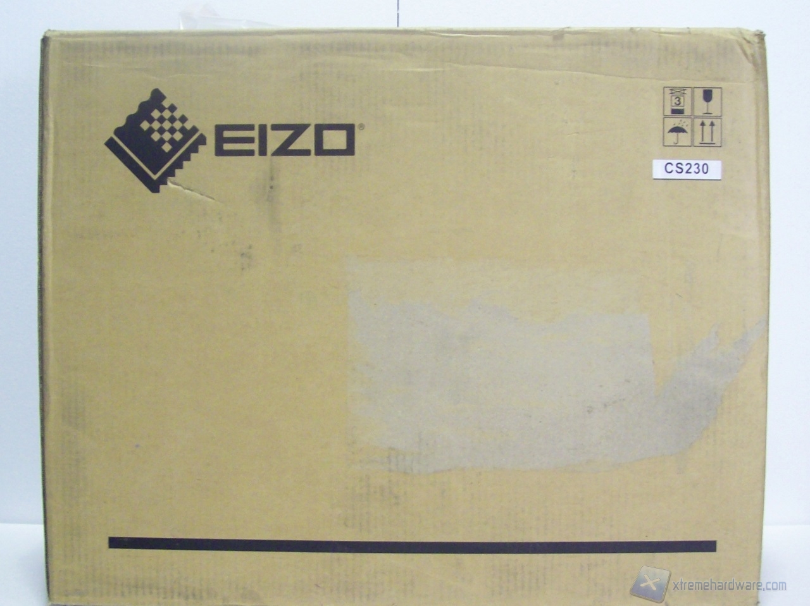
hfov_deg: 51.4
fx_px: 842
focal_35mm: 36
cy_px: 303
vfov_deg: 39.6
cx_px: 405
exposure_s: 1/4
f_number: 2.7
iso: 199
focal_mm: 6
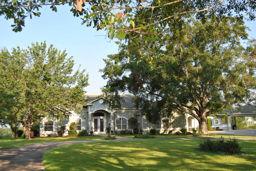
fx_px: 299
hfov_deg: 46.3
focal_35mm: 42
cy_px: 86
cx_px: 128
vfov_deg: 32.0
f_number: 5.6
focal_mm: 28
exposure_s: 1/200
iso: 100
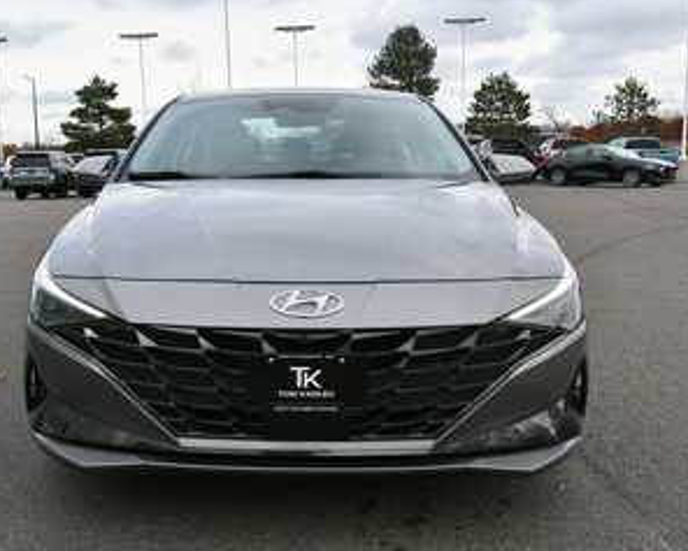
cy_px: 303
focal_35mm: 38
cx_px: 270
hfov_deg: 47.6
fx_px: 774
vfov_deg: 39.1
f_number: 8
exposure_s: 1/250
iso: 200
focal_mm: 20
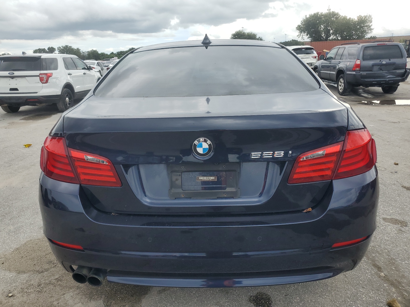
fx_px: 308
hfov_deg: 67.3
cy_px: 154
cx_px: 205
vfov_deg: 53.1
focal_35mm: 26
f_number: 1.5
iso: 50
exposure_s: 1/1429
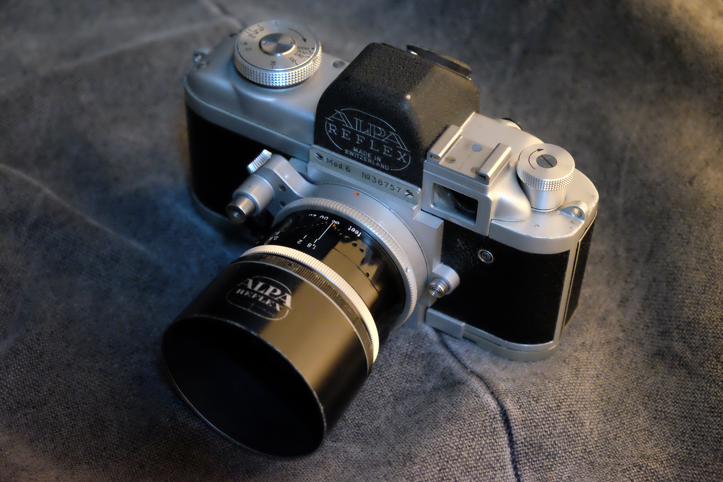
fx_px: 1386
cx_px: 362
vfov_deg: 19.7
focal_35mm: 69
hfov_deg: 29.2
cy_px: 241
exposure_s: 1/110
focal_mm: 46.3
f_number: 5.6
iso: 12800
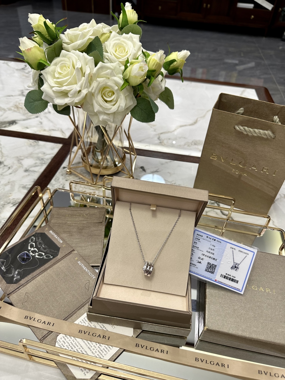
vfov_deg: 71.6
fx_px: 263
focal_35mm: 24
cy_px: 190
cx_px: 142
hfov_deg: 56.8
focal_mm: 6.86
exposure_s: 1/100
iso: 160
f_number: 1.78
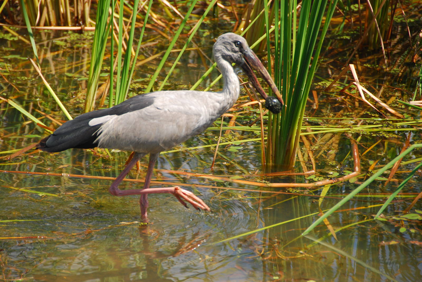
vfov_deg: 4.6
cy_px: 141
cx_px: 211
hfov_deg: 6.9
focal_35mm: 300
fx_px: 3521
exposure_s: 1/500
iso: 200
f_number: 5.6
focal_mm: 200
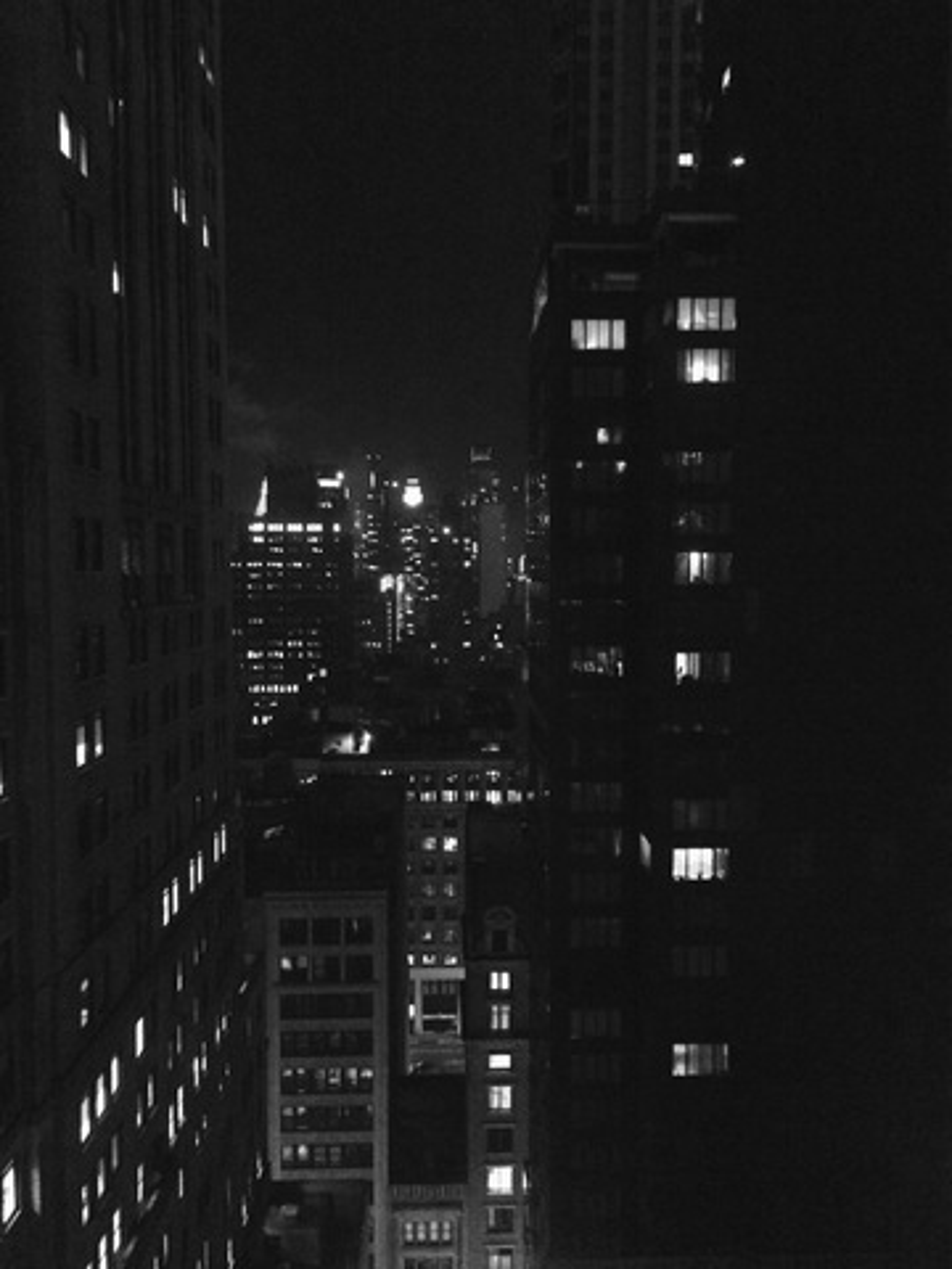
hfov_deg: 48.2
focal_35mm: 29
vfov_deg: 61.7
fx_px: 1063
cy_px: 634
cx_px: 476
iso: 2000
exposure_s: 1/15
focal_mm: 4.15
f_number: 2.2
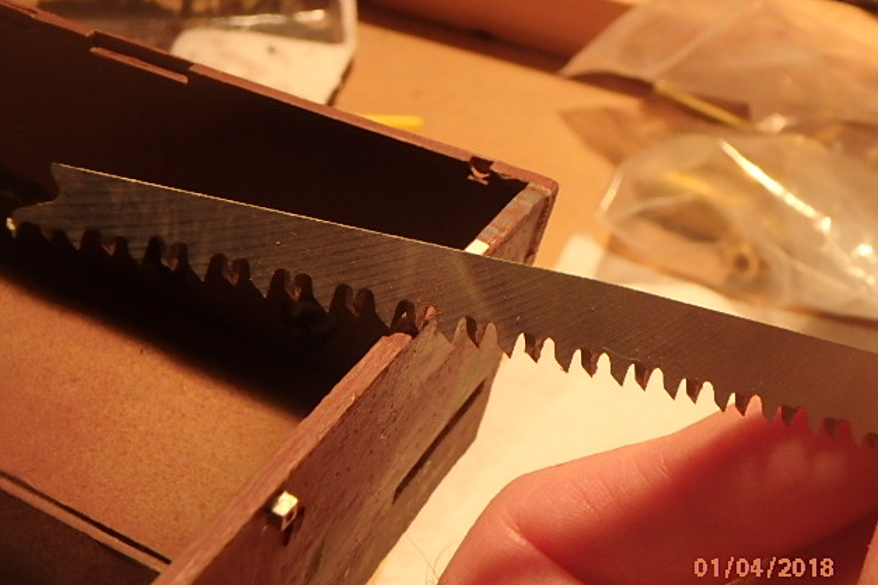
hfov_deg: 38.2
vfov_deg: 26.0
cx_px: 440
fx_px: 1268
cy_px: 302
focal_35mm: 52
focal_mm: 8.7
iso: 400
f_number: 5.2
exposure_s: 1/125
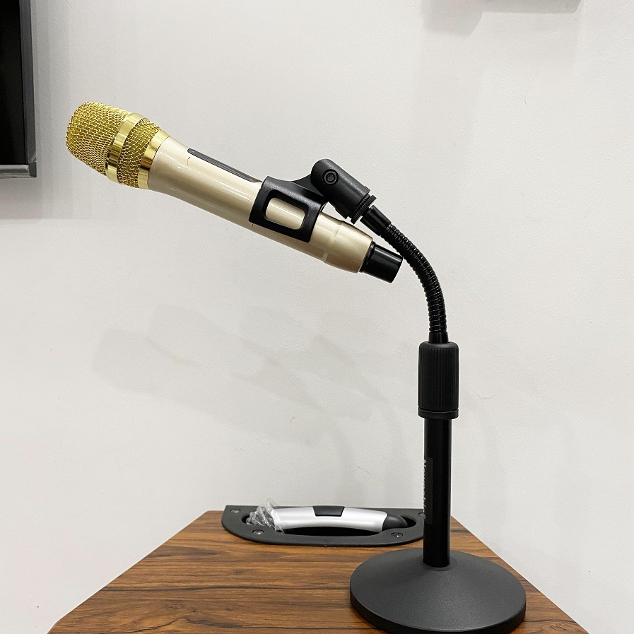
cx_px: 319
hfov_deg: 52.5
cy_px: 329
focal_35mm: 31
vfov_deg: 52.5
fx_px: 642
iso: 80
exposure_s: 1/50
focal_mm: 4.25
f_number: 1.8
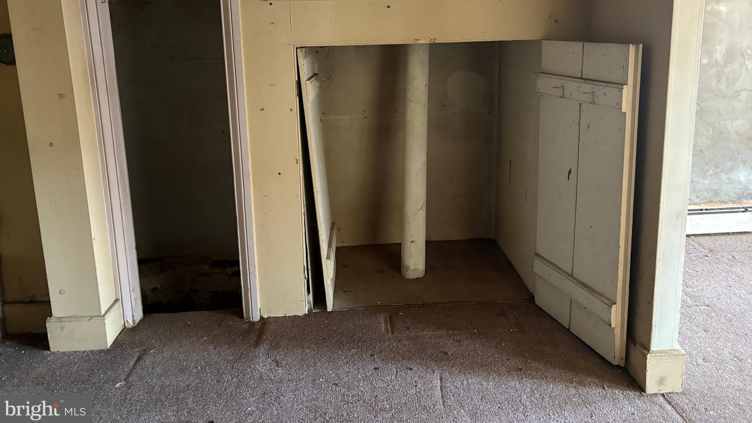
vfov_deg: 39.6
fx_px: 578
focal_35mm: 29
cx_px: 383
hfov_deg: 66.1
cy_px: 137
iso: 800
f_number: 1.6
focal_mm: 5.96
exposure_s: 1/30
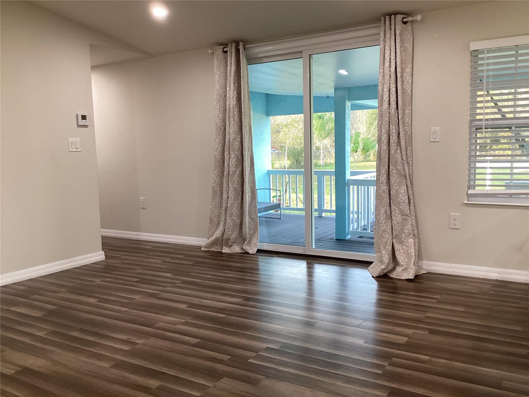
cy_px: 198
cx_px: 264
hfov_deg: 58.4
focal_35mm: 31
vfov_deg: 45.4
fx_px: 474
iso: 125
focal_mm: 3.3
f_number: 2.4
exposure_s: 1/60
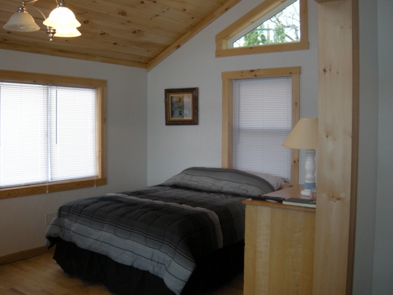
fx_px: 431
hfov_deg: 49.0
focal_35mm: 38
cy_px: 143
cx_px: 188
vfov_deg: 37.7
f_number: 3.8
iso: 138
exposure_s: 1/58.1
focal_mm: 5.9
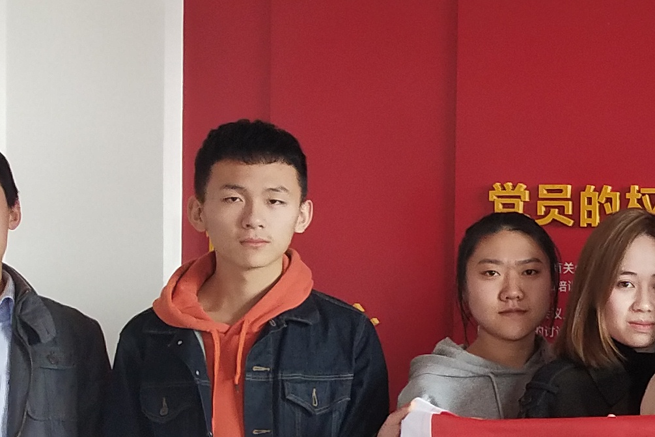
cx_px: 1016
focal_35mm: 125
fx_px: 2274
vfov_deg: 11.0
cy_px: 317
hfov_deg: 15.1
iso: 148
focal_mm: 3.95
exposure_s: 1/100
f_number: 1.8
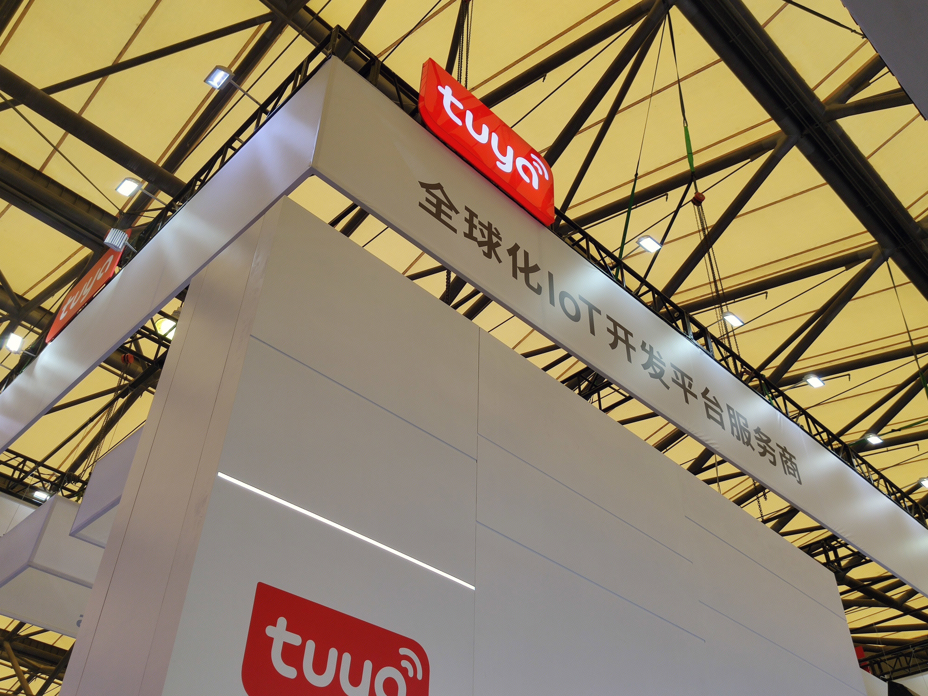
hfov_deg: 58.4
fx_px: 831
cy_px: 348
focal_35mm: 31
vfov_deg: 45.4
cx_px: 464
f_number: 1.75
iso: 112
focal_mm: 4.75
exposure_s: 1/323
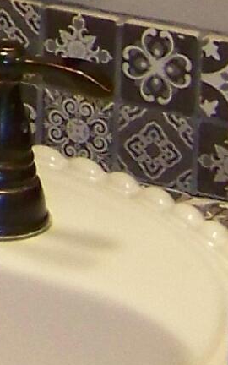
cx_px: -638
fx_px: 2635
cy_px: -406
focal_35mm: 265
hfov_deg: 4.6
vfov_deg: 7.5
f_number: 2.8
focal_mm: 5.85
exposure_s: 1/30
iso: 200
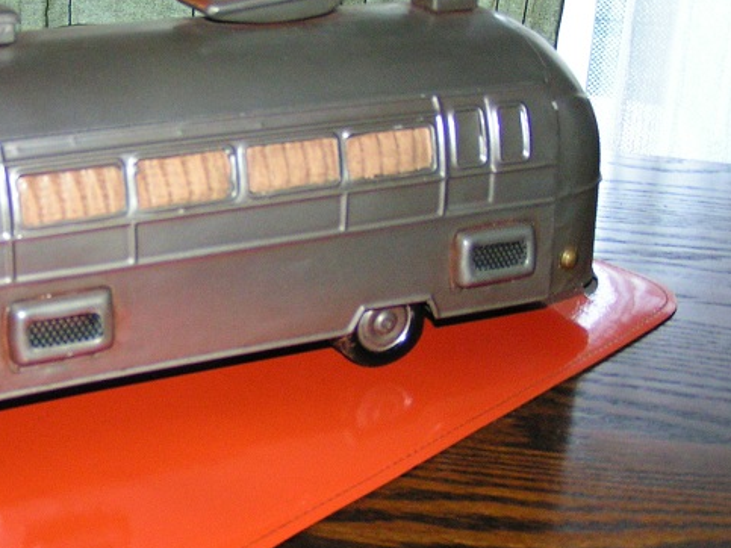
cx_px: 183
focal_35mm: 63
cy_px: 250
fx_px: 1330
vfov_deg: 23.3
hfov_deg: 30.2
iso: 200
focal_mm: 5.8
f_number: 2.8
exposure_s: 1/40
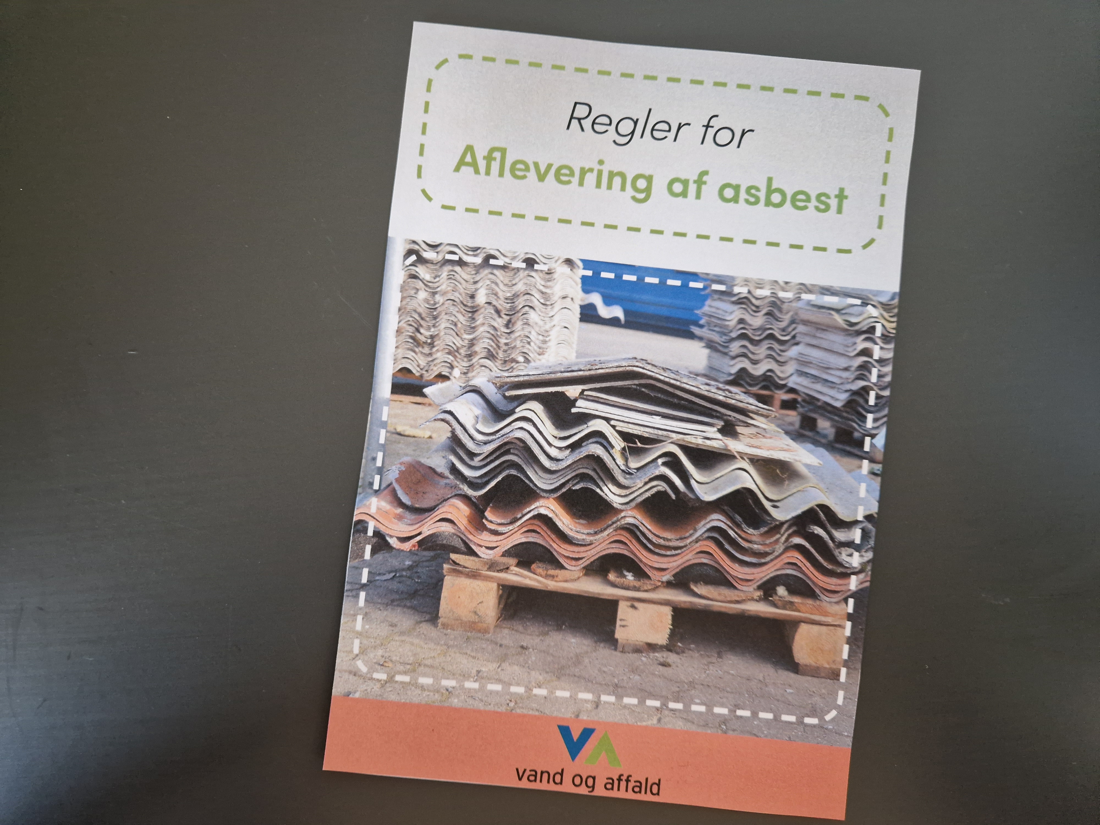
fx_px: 731
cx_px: 550
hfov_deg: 73.9
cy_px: 412
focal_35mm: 23
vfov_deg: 58.9
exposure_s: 1/100
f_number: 1.8
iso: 500
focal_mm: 5.4
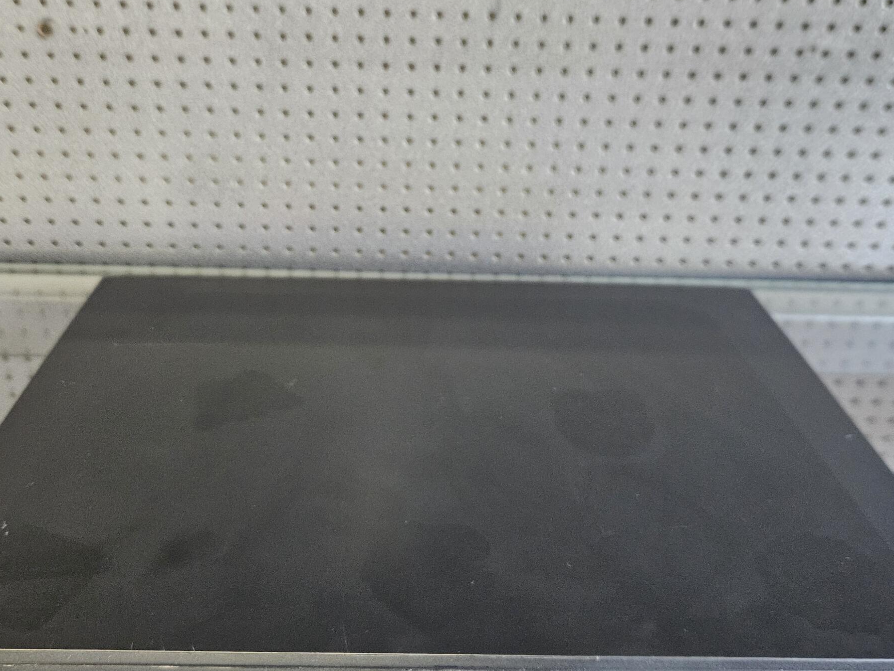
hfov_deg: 55.3
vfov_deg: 42.8
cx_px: 406
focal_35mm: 33
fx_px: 852
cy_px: 281
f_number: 1.8
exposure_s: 1/100
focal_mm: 5.4
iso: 1000
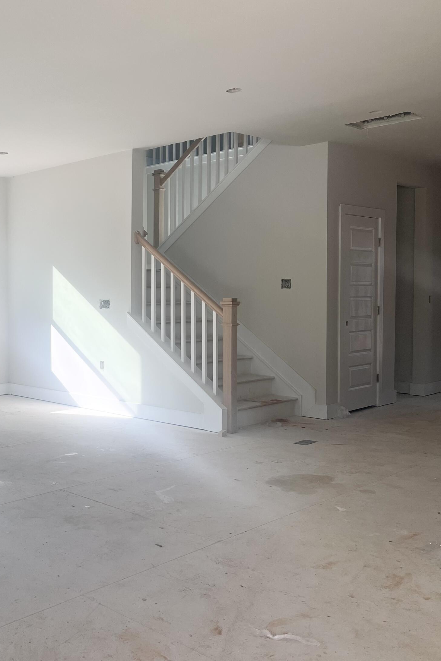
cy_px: 325
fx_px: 680
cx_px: 19
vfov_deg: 51.9
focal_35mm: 37
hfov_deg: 33.4
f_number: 1.5
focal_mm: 5.7
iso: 50
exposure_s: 1/544
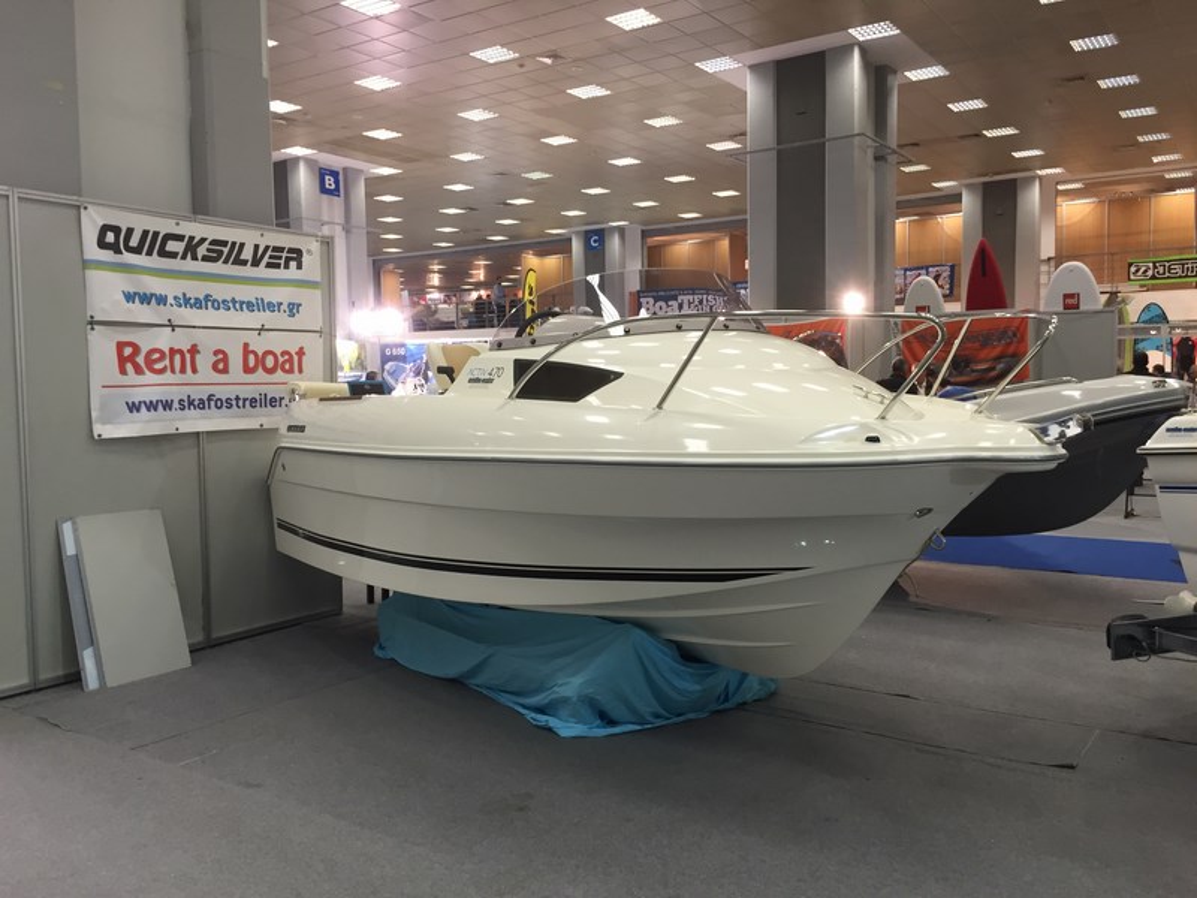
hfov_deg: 61.7
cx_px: 598
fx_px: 1003
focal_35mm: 29
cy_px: 449
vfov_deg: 48.2
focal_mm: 4.15
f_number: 2.2
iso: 64
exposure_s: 1/30
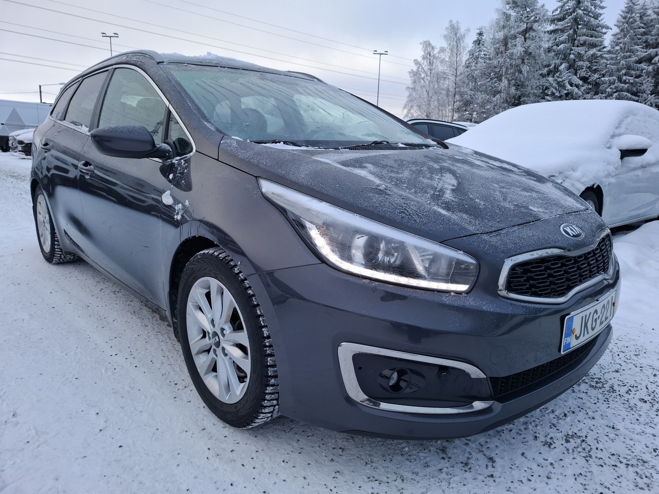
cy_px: 247
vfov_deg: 58.9
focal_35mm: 23
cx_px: 330
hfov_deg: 73.9
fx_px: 438
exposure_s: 1/301
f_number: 1.8
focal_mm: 5.54
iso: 50
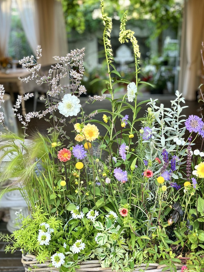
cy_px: 143
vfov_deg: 51.3
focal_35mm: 36
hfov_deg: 39.5
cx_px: 121
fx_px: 283
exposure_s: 1/120
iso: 50
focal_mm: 5.1
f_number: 1.6
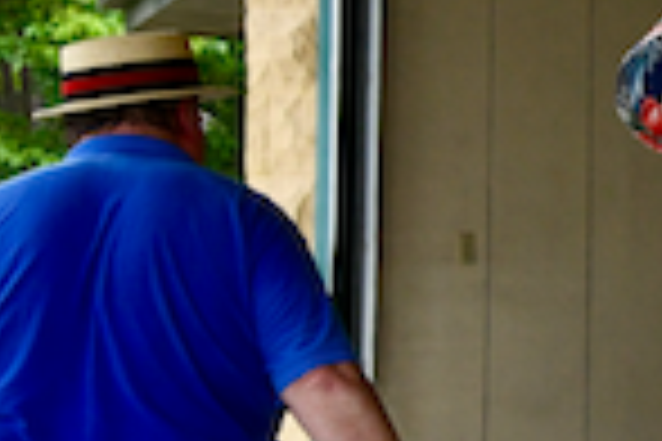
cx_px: 1360
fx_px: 4119
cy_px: 171
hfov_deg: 8.7
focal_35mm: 224
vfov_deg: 6.1
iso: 1250
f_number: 8
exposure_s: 1/400
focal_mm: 44
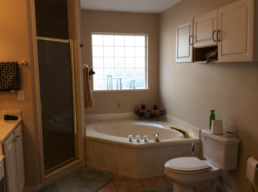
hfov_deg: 55.4
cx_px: 129
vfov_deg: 42.8
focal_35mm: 33
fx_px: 246
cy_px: 96
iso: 50
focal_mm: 3.3
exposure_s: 1/120
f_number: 2.4
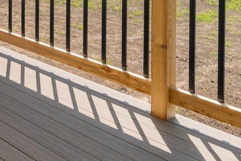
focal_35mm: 65
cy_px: -97
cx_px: -161
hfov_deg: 22.4
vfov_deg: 18.1
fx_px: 435
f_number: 8
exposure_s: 1/400
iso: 400
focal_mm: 14
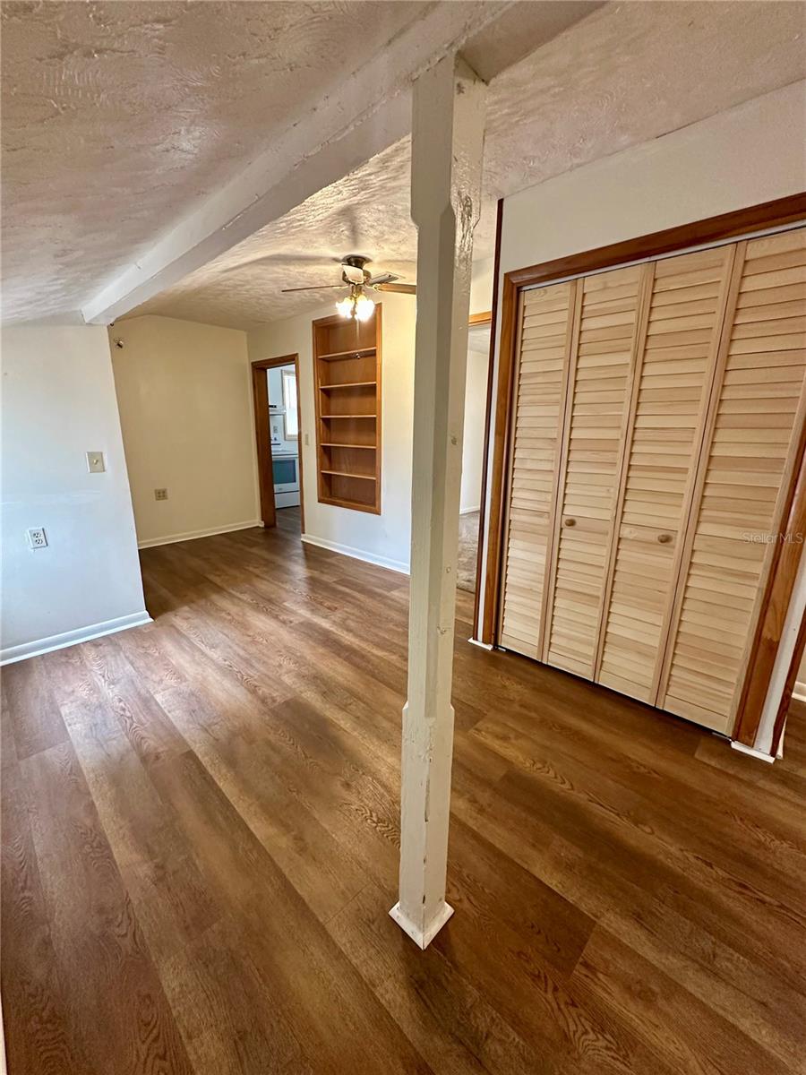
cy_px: 538
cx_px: 403
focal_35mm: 14
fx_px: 435
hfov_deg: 85.7
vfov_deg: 102.1
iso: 400
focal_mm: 2.22
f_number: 2.2
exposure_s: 1/60
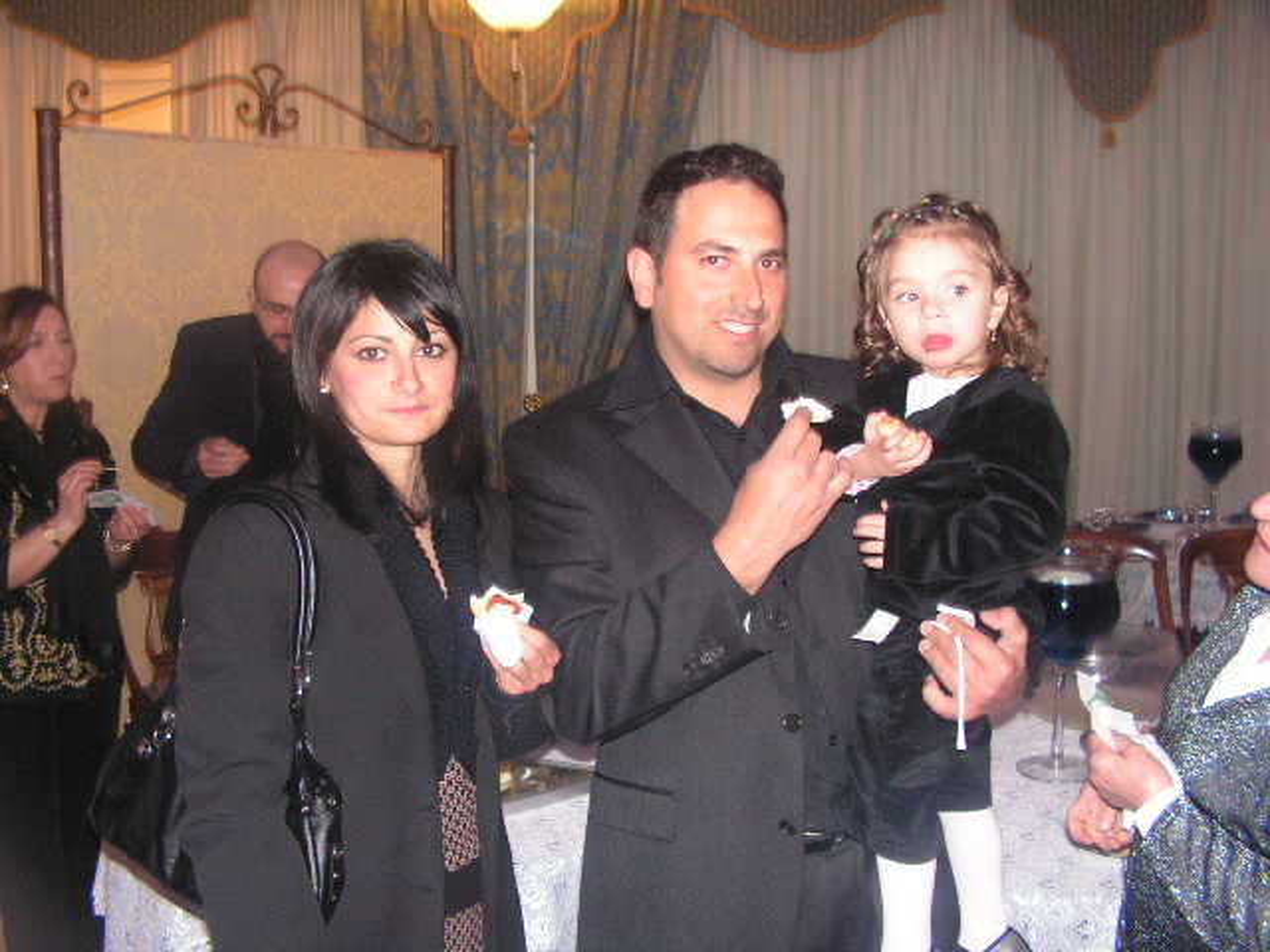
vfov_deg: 39.7
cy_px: 476
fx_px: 1321
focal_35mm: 36
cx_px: 635
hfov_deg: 51.4
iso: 200
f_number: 3.2
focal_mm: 6
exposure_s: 1/40
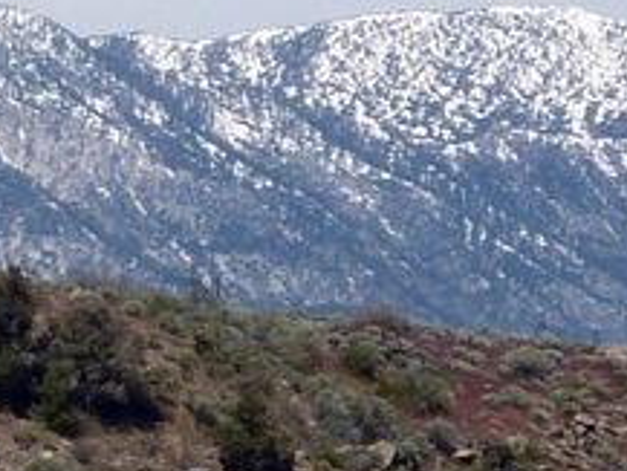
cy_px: 566
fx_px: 10801
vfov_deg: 2.5
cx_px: -685
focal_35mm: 596
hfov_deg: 3.3
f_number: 5.6
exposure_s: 1/640
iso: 80
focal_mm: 14.7
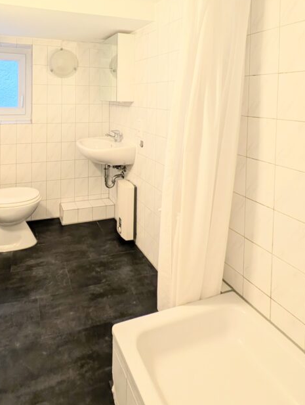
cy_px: 104
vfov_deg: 73.6
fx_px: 246
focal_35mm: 21
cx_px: 103
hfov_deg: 62.1
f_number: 1.95
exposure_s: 1/25
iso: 39
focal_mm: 2.23
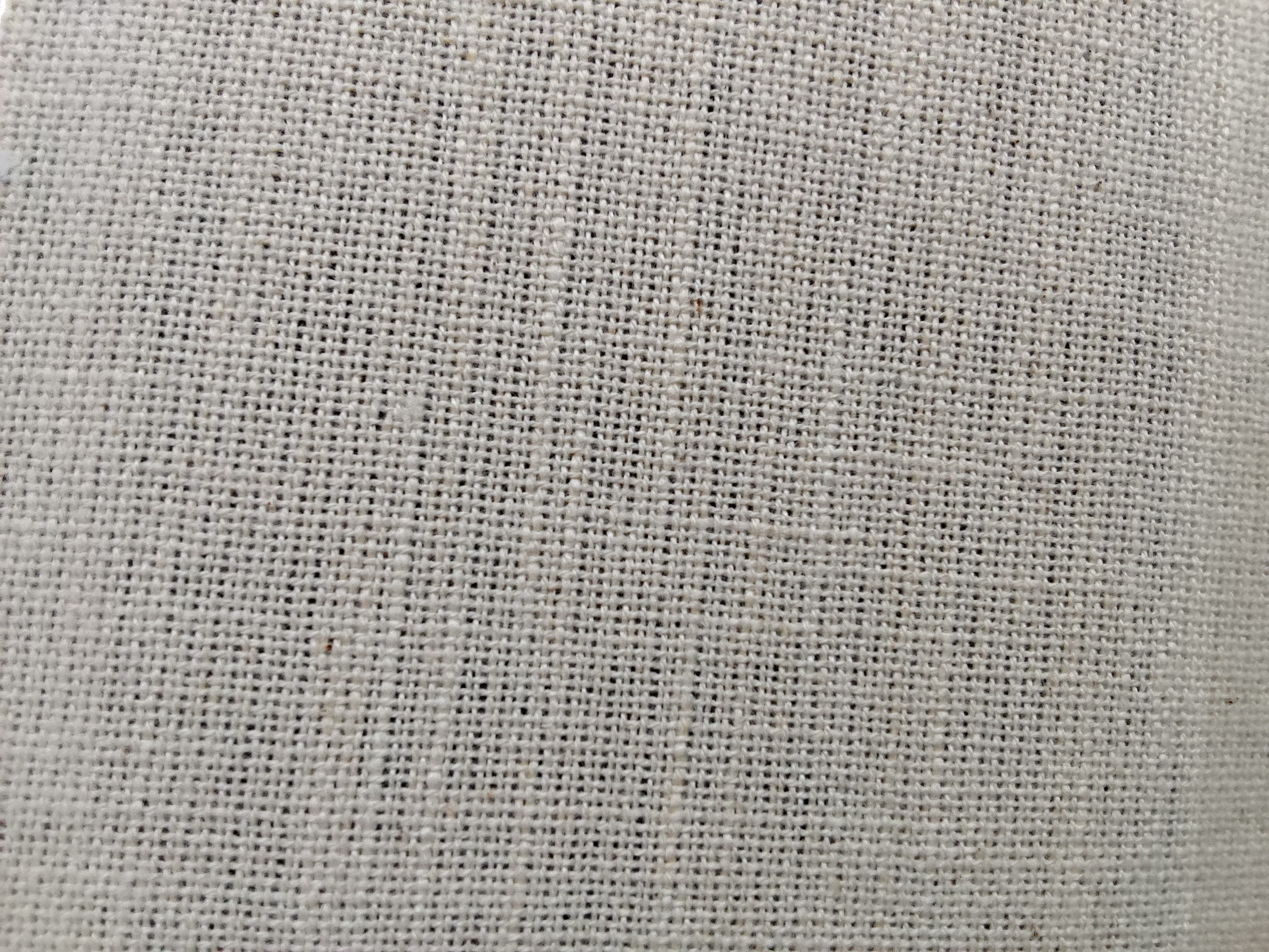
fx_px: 953
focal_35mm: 26
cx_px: 634
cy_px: 476
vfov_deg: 53.1
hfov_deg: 67.3
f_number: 2
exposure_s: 1/100
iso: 250
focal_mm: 2.78
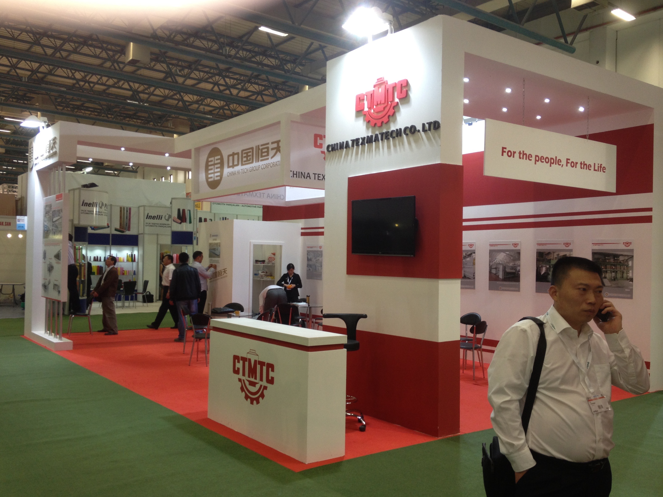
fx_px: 690
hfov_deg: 51.3
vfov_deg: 39.7
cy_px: 251
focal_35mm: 36
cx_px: 325
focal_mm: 4.28
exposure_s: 1/40
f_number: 2.4
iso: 64
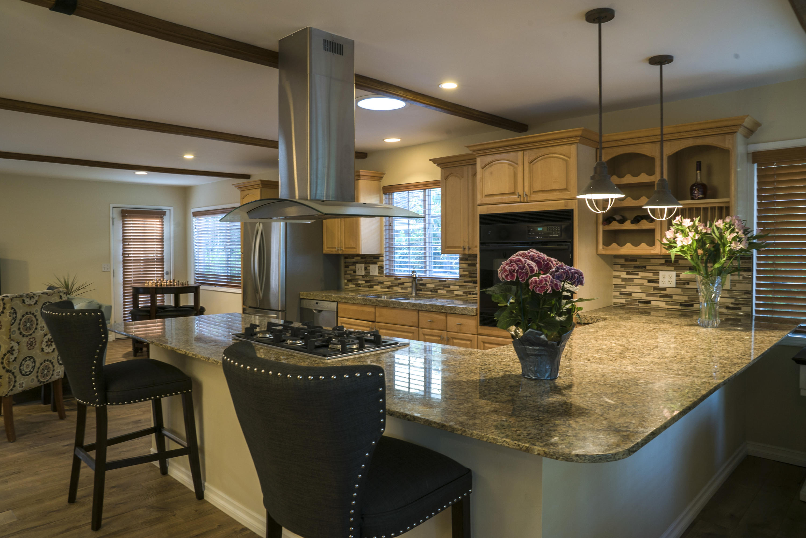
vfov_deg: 53.2
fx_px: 538
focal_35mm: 24
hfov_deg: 73.7
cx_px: 403
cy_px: 269
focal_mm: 24
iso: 200
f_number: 11
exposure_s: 1/1.67
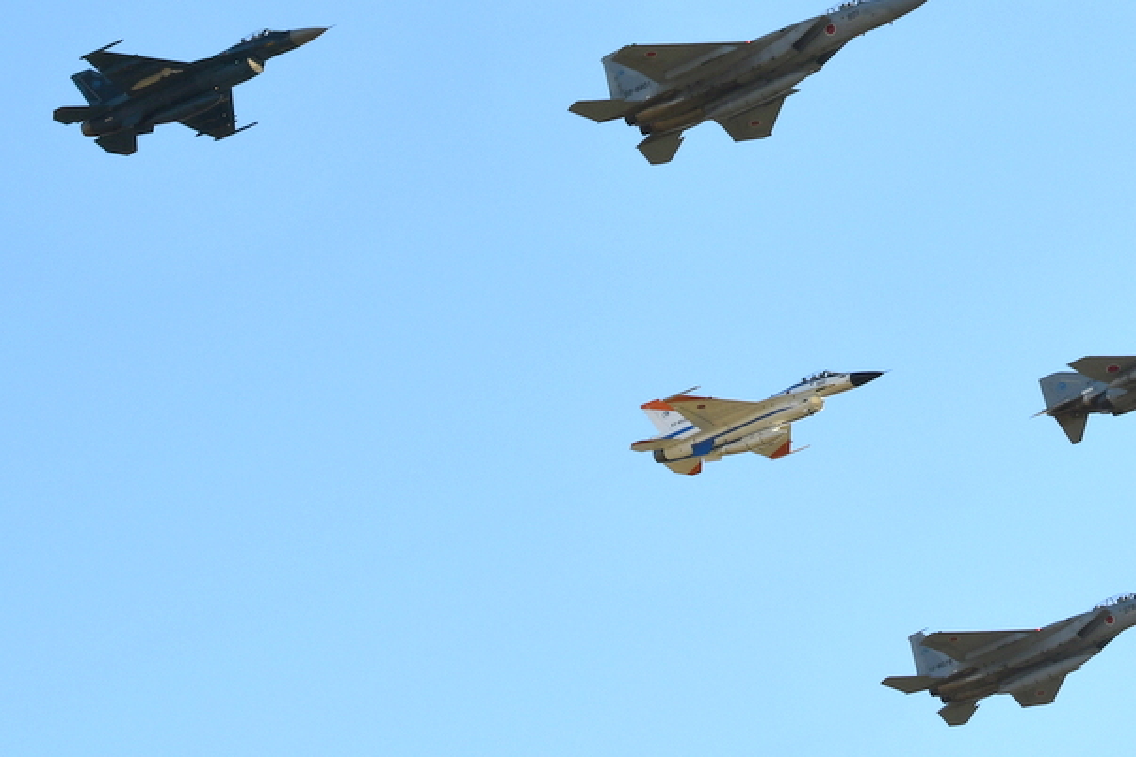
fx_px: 7541
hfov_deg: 8.6
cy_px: 46
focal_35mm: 239
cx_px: 550
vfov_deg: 5.7
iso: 100
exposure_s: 1/800
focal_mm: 80
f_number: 8
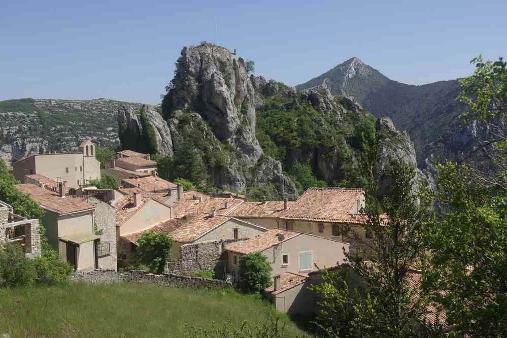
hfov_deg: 35.1
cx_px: 254
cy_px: 169
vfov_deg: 23.8
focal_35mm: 57
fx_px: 803
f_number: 8
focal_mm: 38
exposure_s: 1/180
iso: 100
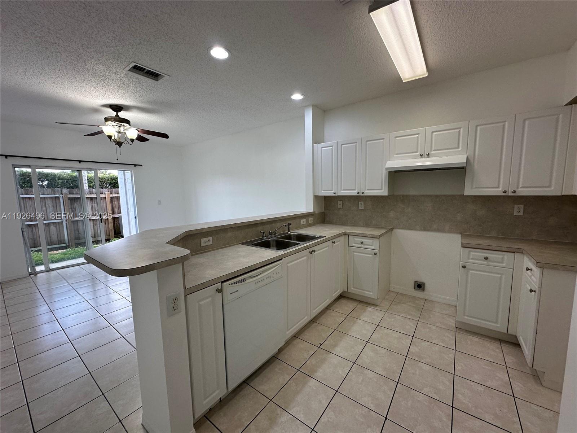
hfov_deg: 102.1
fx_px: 233
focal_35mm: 14
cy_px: 216
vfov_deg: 85.7
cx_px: 288
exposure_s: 1/120
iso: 125
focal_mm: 2.22
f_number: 2.2
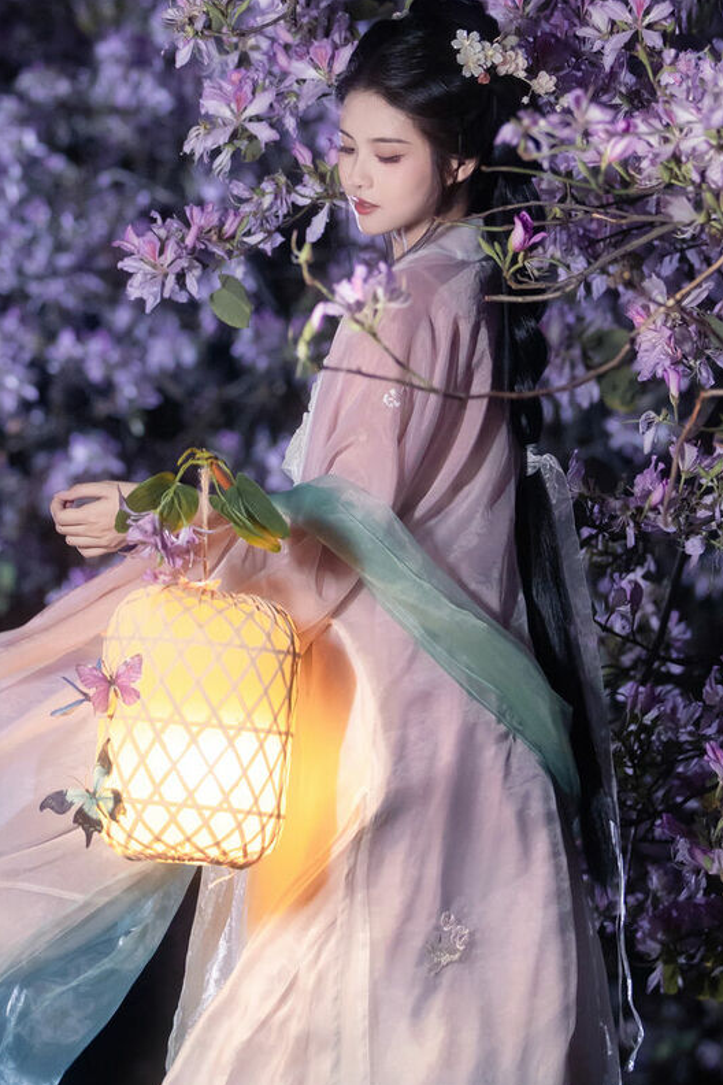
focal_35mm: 189
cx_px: 267
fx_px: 5693
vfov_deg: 10.9
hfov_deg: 7.3
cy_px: 243
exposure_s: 1/250
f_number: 2.8
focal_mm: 95
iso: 2500
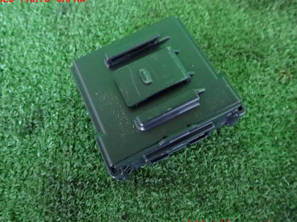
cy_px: 112
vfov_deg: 51.4
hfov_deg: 65.3
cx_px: 148
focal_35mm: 27
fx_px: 232
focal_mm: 4.5
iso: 800
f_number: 2
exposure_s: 1/25
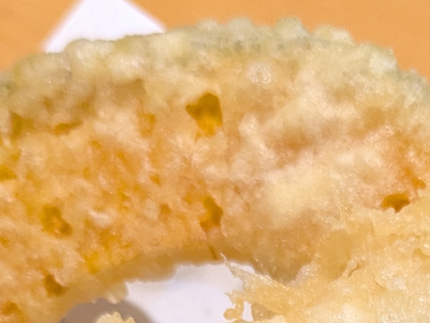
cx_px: 386
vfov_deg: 11.0
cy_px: 657
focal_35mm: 122
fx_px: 1515
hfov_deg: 16.0
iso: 395
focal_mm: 5.43
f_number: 1.89
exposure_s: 1/40
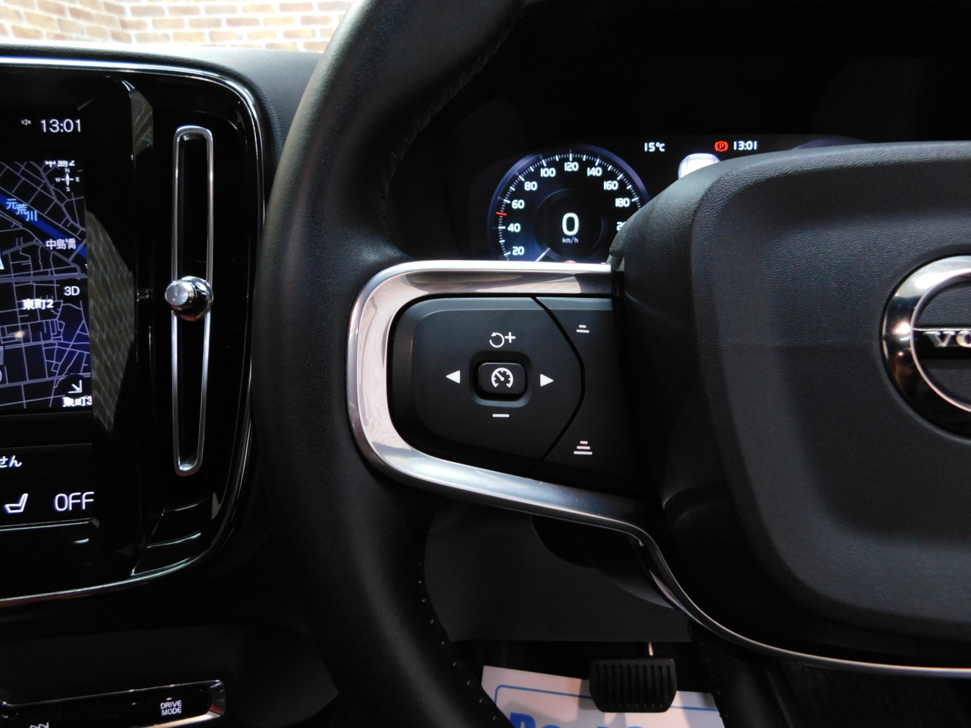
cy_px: 364
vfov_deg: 58.9
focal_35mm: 23
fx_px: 645
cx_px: 486
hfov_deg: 73.9
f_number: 3
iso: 400
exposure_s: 1/15
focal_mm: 4
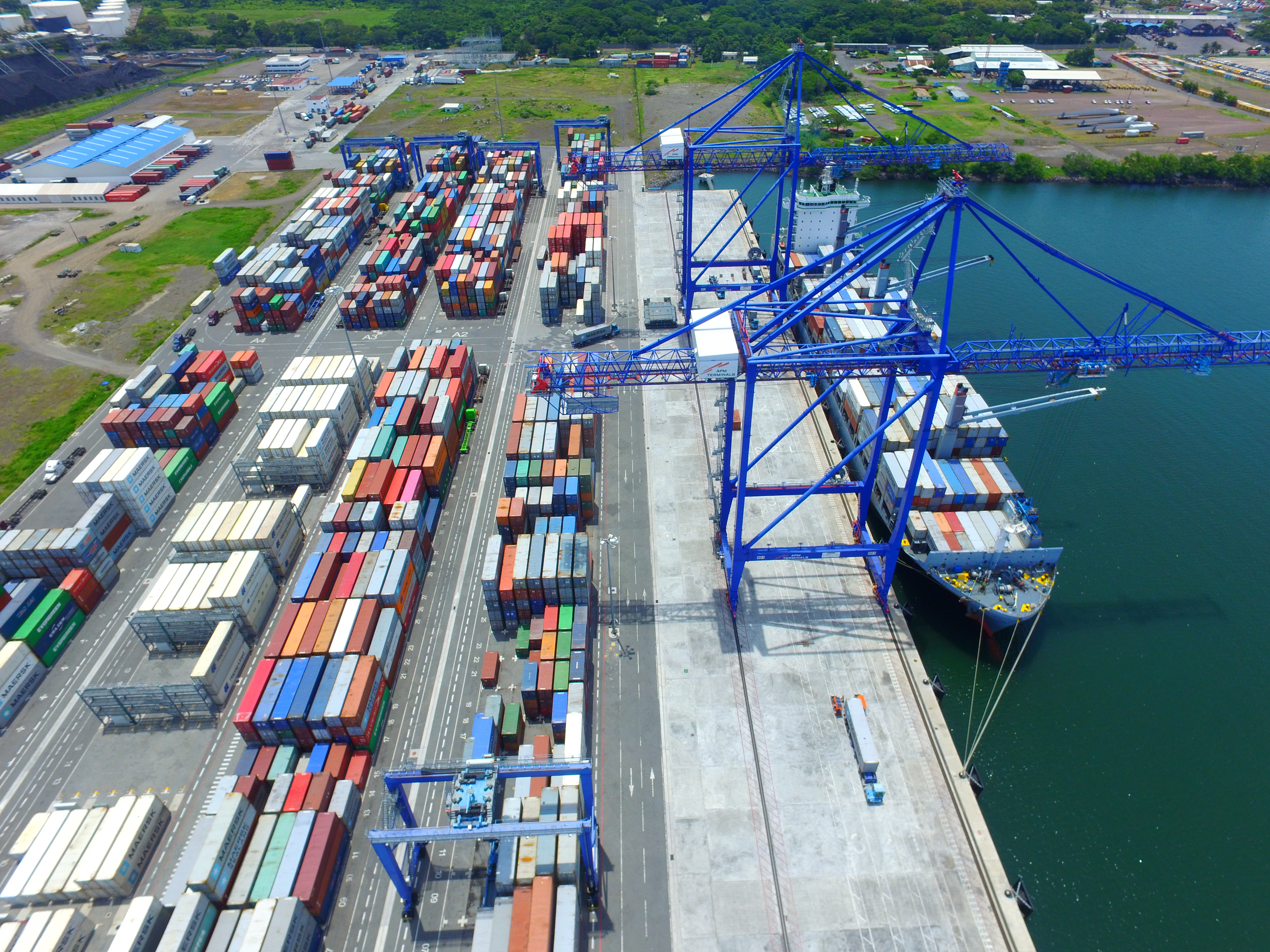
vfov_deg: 66.0
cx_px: 635
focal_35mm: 20
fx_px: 734
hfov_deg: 81.7
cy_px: 476
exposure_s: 1/1075
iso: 100
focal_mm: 3.61
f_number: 2.8
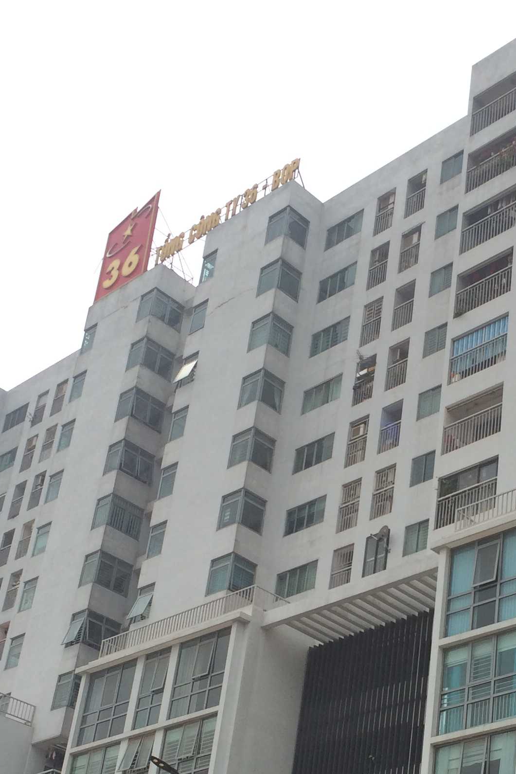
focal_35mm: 64
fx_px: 1376
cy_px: 620
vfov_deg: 30.6
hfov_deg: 21.0
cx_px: 409
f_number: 2.2
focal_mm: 4.12
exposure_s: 1/2053
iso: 40
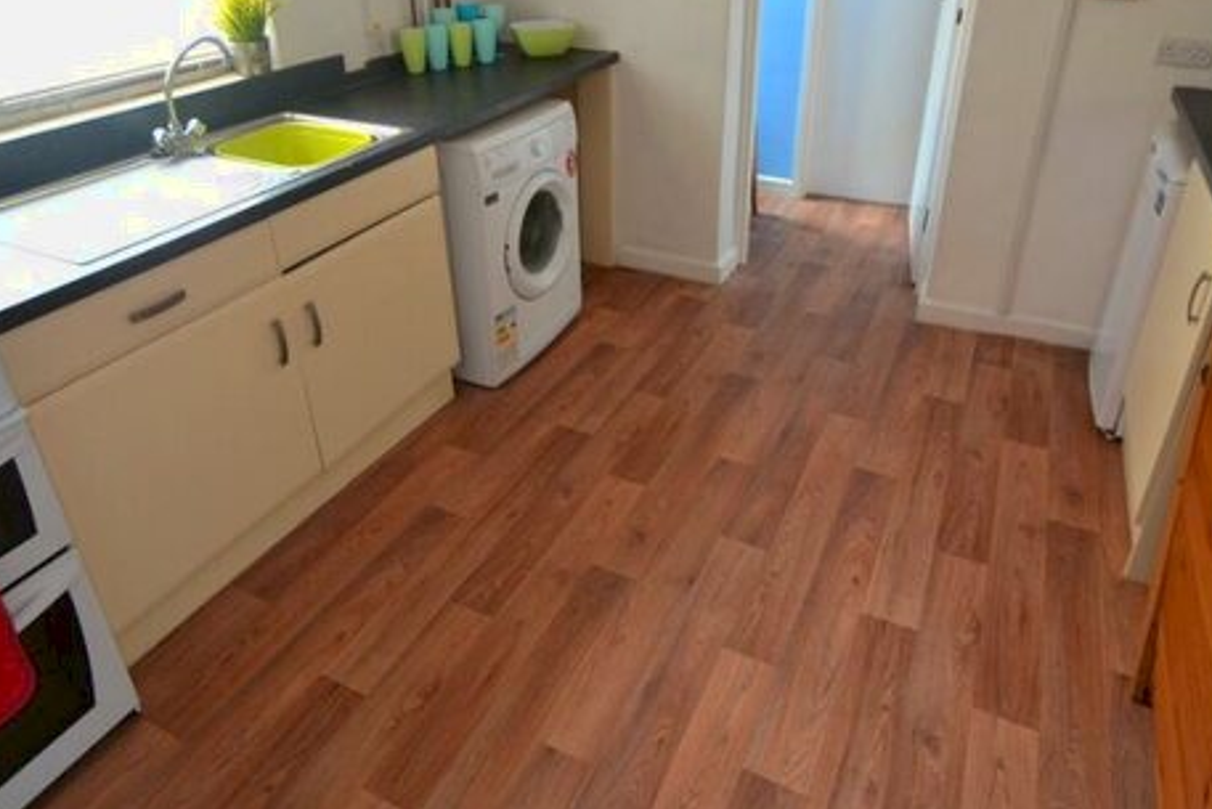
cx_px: 652
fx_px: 775
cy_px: 288
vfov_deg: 54.3
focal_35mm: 23
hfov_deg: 76.0
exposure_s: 1/60
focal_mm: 10
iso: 640
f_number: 3.5
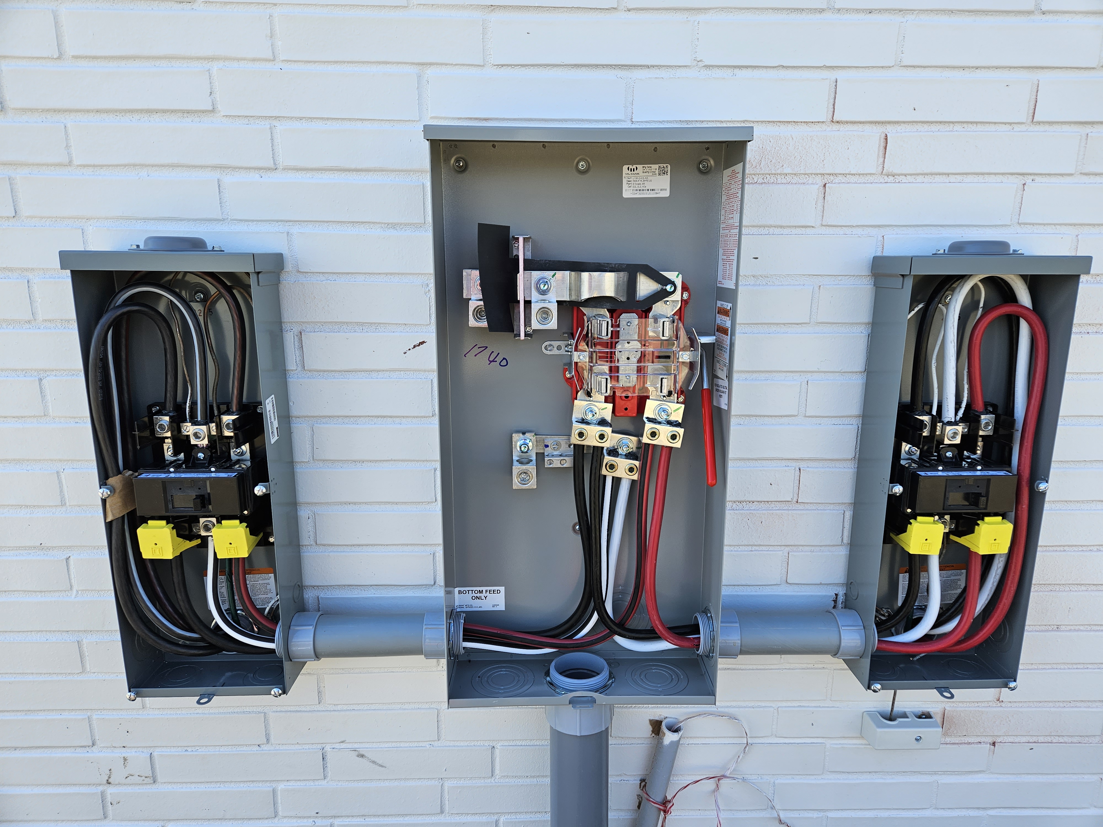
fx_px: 733
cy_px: 414
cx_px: 552
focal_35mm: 23
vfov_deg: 58.9
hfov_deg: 73.9
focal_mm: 5.4
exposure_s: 1/619
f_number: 1.8
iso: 25
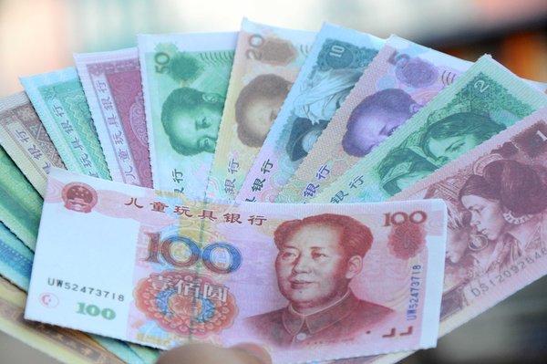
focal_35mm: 147
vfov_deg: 9.3
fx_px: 2232
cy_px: 182
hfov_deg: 14.0
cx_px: 274
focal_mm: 98
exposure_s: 1/125
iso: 800
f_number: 5.6
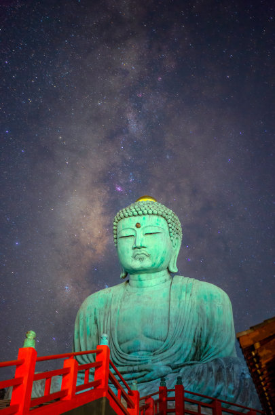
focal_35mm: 52
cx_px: 138
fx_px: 599
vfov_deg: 38.3
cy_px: 208
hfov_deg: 25.9
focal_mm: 35
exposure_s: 20
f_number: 1.8
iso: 1600
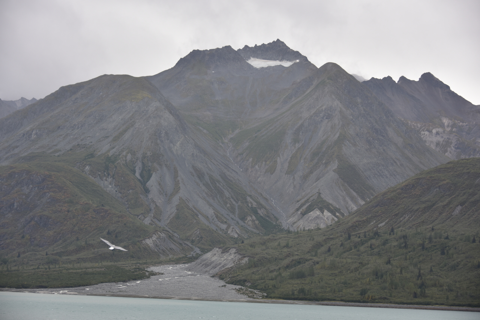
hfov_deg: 24.8
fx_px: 1094
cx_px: 240
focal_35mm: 82
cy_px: 160
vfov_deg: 16.7
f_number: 5
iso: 125
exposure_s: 1/200
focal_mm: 82
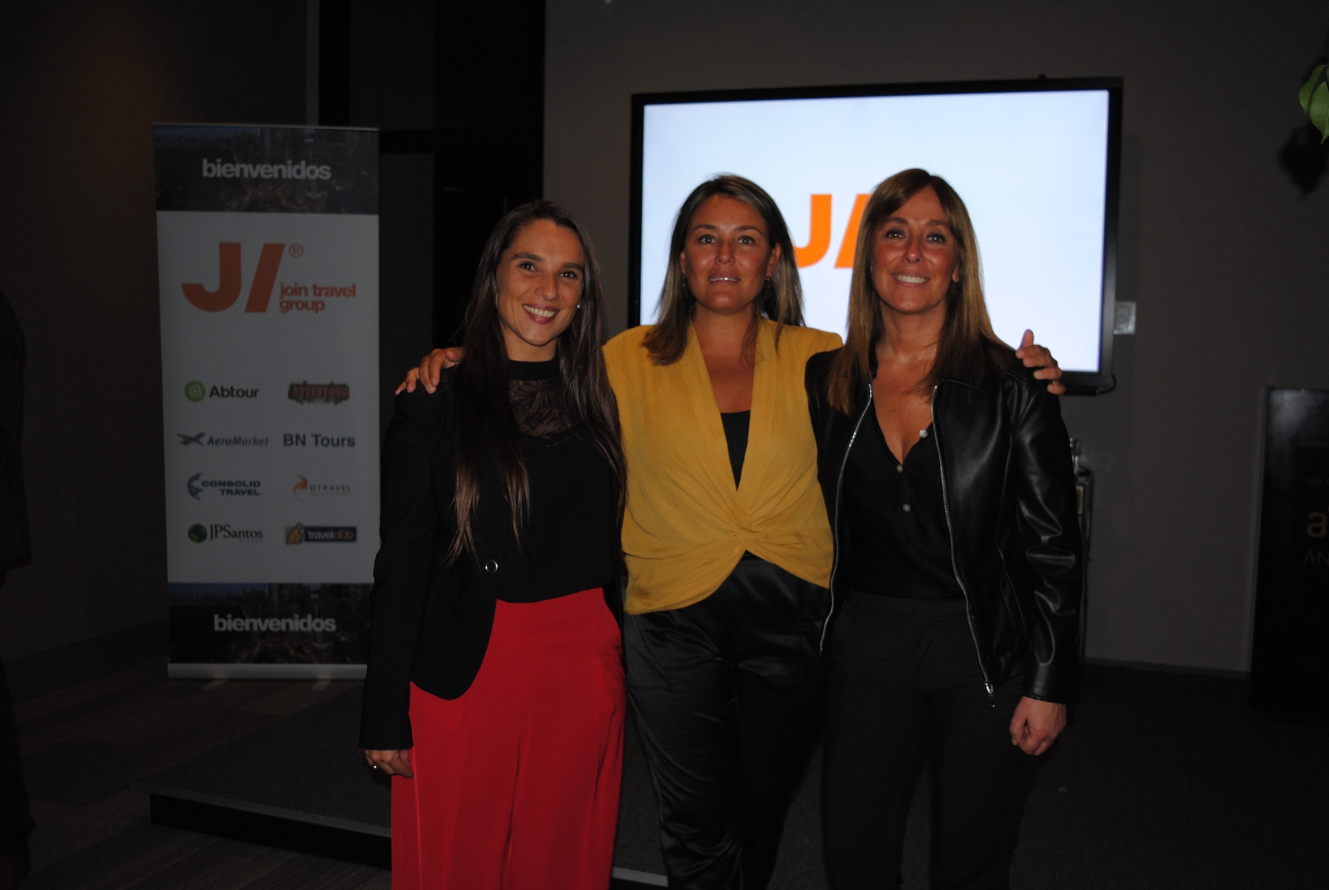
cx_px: 664
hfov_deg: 51.2
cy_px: 445
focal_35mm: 38
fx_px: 1386
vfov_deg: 35.6
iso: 200
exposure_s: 1/60
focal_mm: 25
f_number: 4
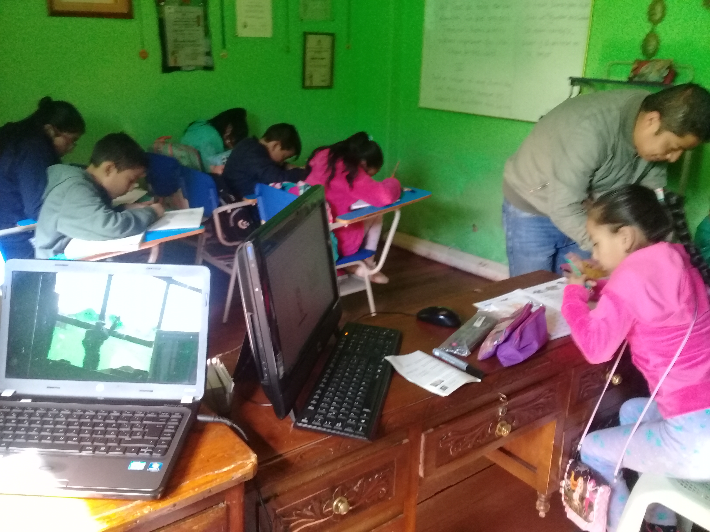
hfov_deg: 58.4
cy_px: 266
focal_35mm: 31
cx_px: 355
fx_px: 636
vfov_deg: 45.4
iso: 200
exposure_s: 1/24
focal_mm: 3.3
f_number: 2.2
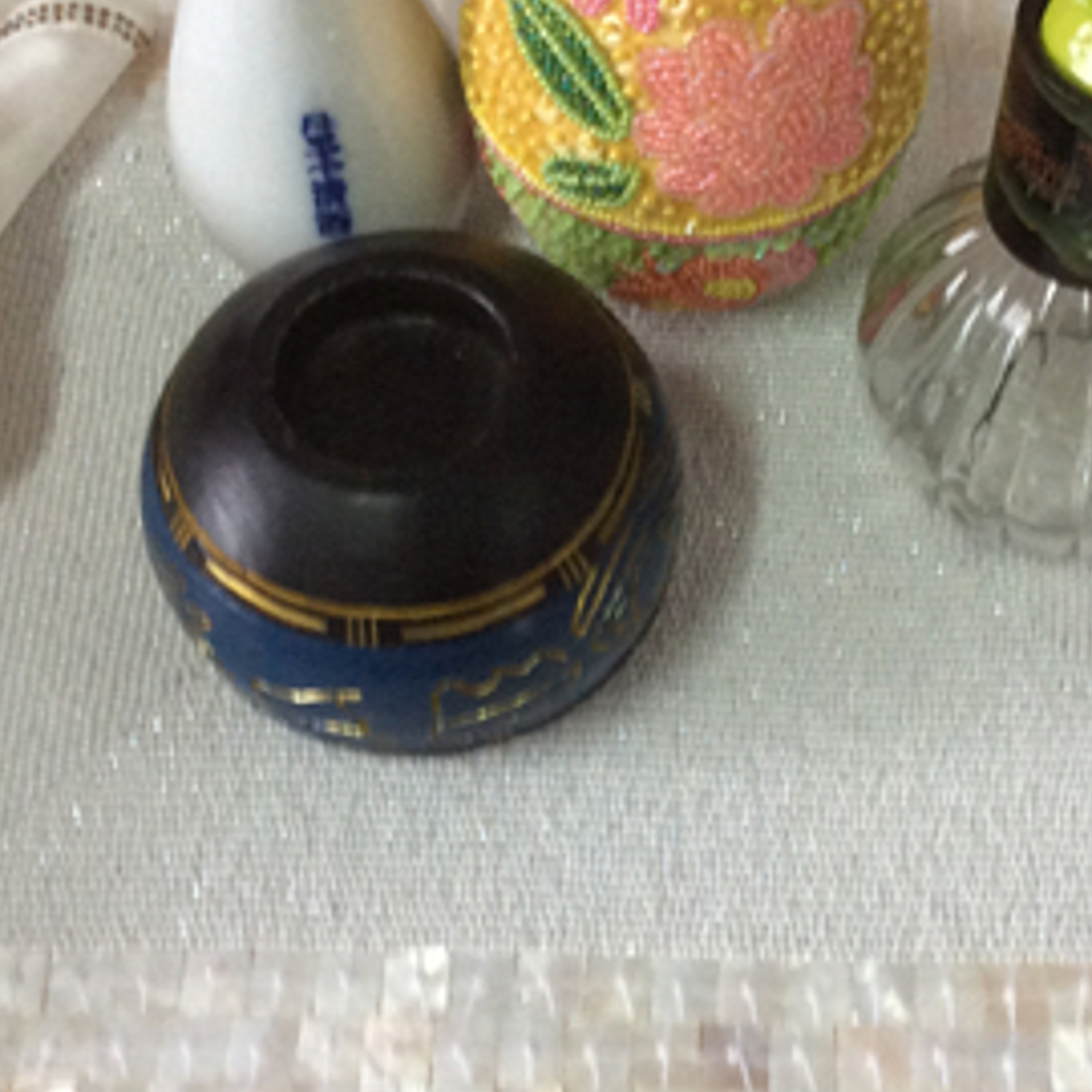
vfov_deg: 25.7
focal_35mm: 67
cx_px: 692
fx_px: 2391
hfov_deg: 25.6
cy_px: 502
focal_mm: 3.3
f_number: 2.4
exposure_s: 1/25
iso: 100
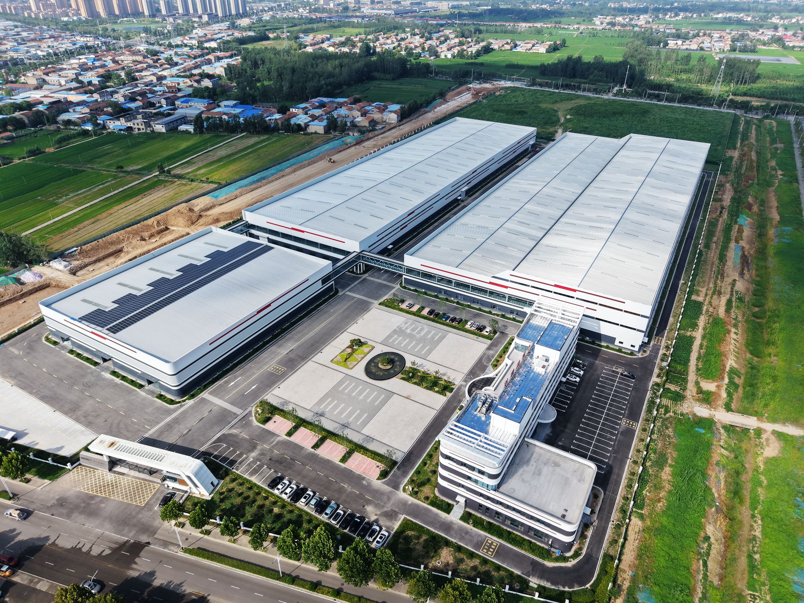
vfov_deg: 56.8
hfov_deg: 71.6
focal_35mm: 24
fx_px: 557
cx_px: 402
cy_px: 302
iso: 150
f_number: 1.8
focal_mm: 8.67
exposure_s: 1/3000
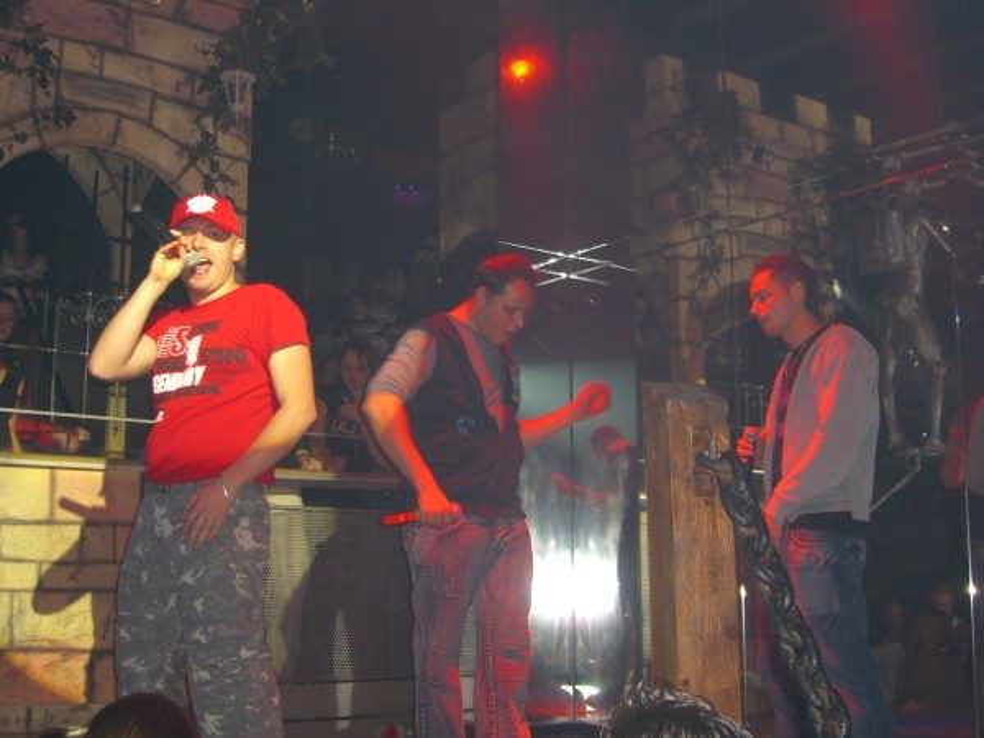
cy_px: 369
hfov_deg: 41.2
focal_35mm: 46
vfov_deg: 31.5
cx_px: 492
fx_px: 1308
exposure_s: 1/60
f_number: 3.1
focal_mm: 9.5
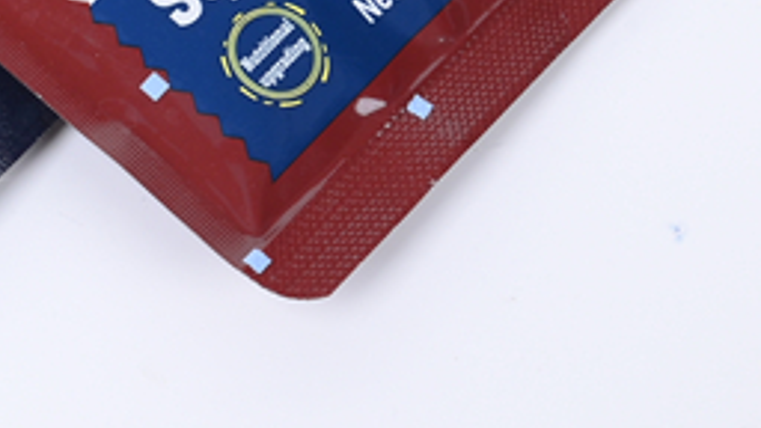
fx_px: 4782
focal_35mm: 237
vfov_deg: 5.1
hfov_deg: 8.8
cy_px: -73
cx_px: -449
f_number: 11
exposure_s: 1/125
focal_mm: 58
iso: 200
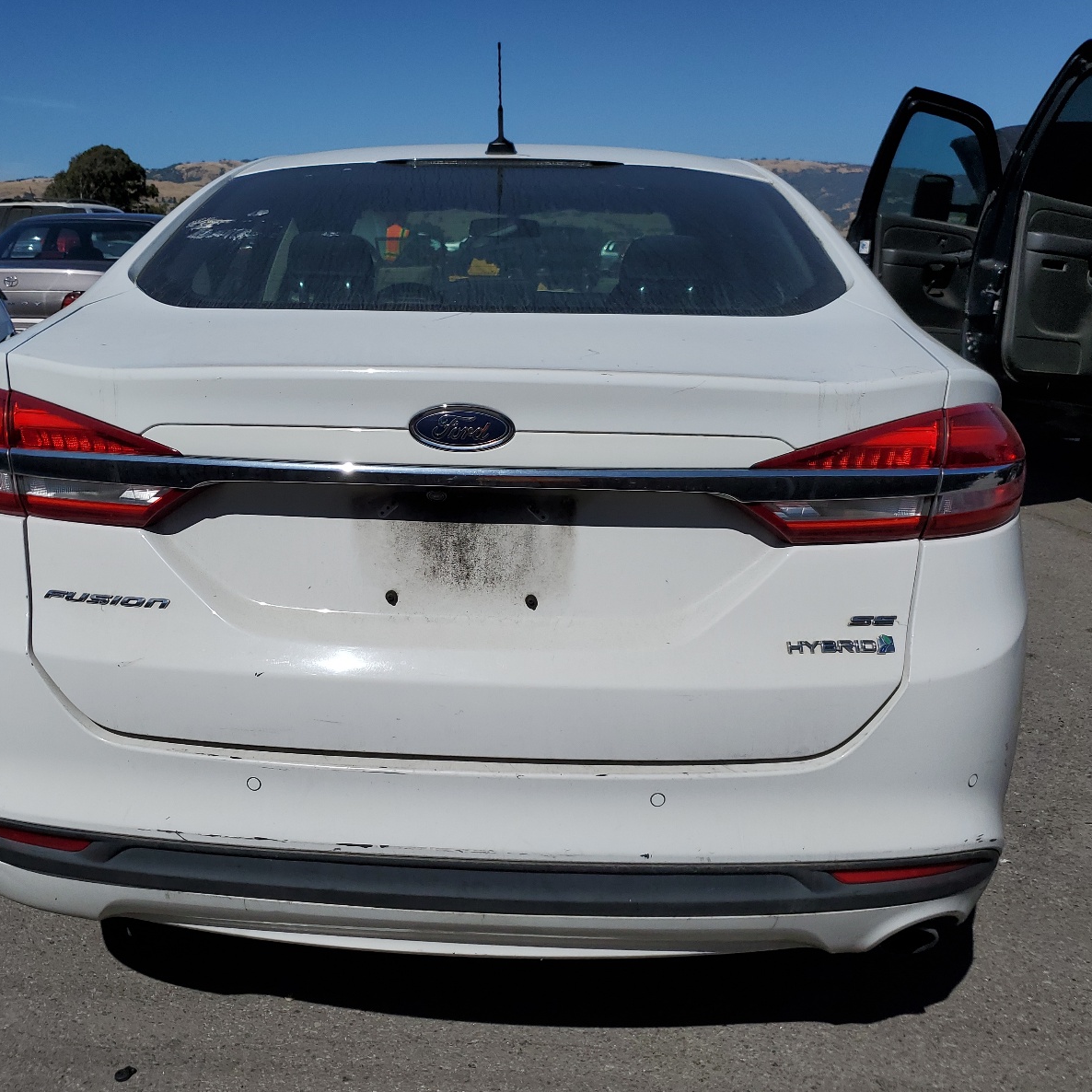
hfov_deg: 52.3
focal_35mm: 31
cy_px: 549
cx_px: 465
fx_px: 1106
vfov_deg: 52.5
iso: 50
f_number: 1.5
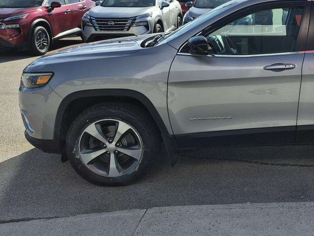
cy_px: 75
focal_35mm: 42
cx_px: 281
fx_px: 381
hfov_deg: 41.4
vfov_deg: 34.0
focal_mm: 5.4
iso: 25
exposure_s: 1/2632
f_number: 1.8
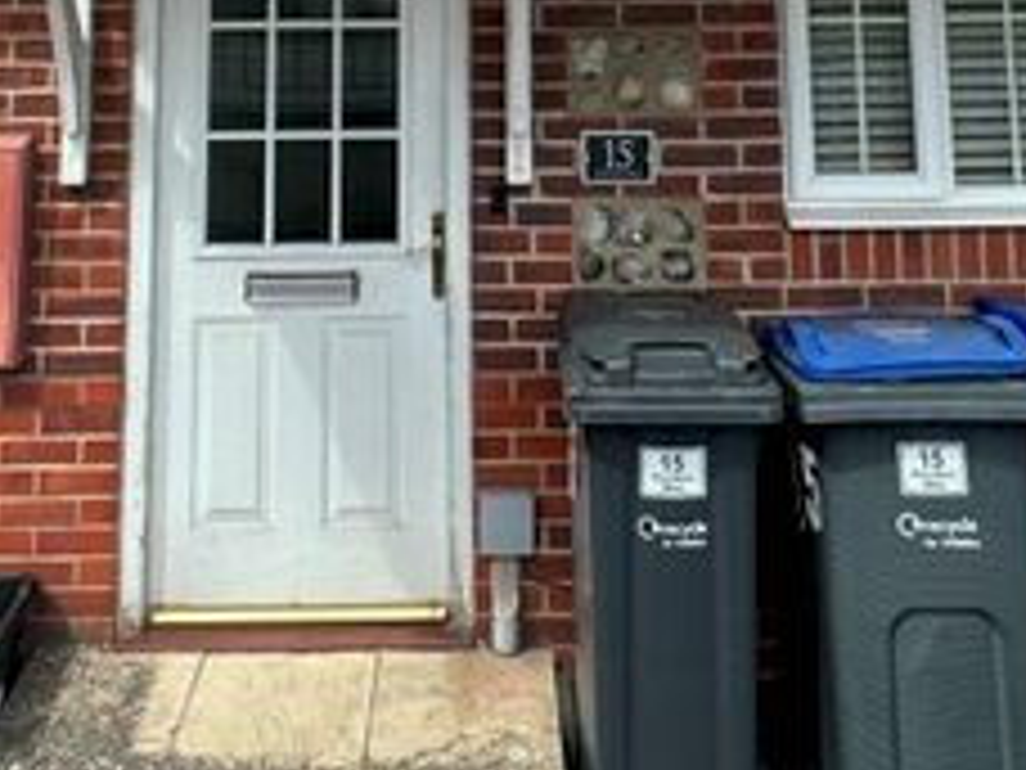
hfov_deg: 43.8
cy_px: -263
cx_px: 490
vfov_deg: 27.3
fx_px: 1274
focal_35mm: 43
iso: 50
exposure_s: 1/1033
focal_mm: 2.22
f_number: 2.2
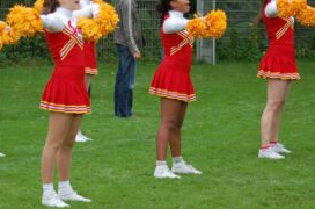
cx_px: 112
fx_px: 1528
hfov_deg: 11.8
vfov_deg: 7.8
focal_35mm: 175
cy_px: 100
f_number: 4
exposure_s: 1/500
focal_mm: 70
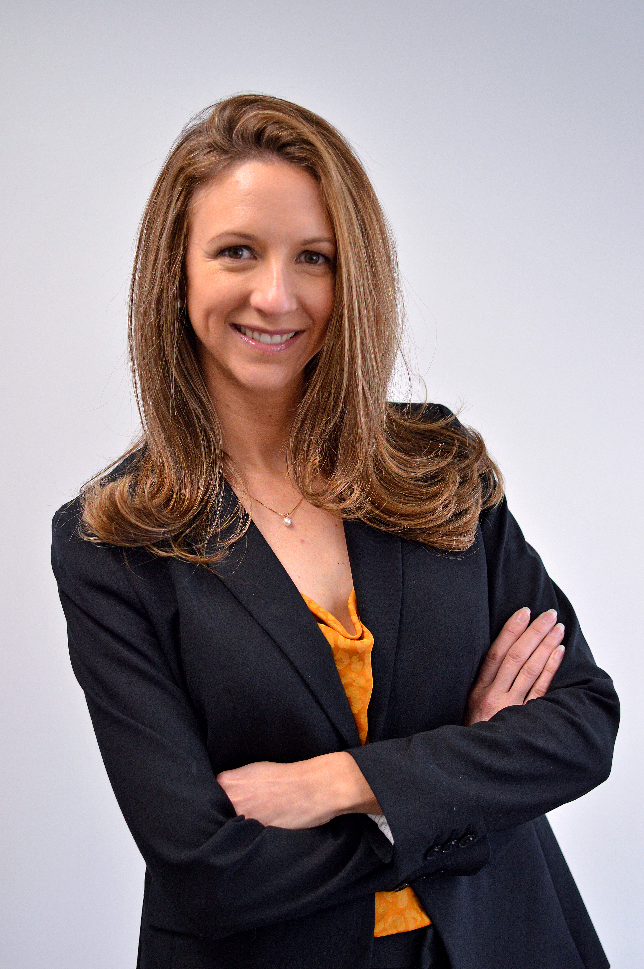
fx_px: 1411
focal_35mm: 52
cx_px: 322
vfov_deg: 37.9
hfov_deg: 25.7
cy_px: 484
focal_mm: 35
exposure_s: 1/160
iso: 400
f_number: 2.5
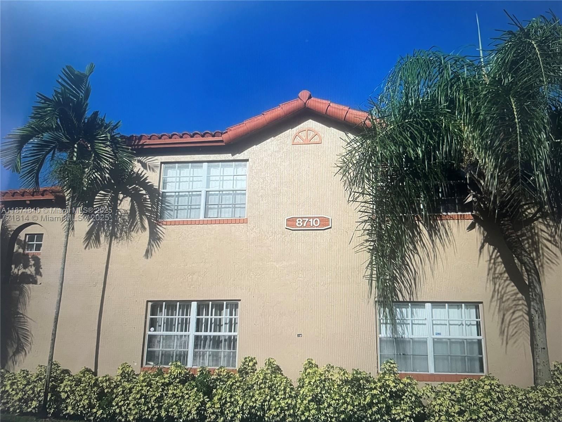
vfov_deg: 53.1
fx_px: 422
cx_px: 281
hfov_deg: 67.3
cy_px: 211
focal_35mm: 26
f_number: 1.6
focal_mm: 5.1
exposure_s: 1/60
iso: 200
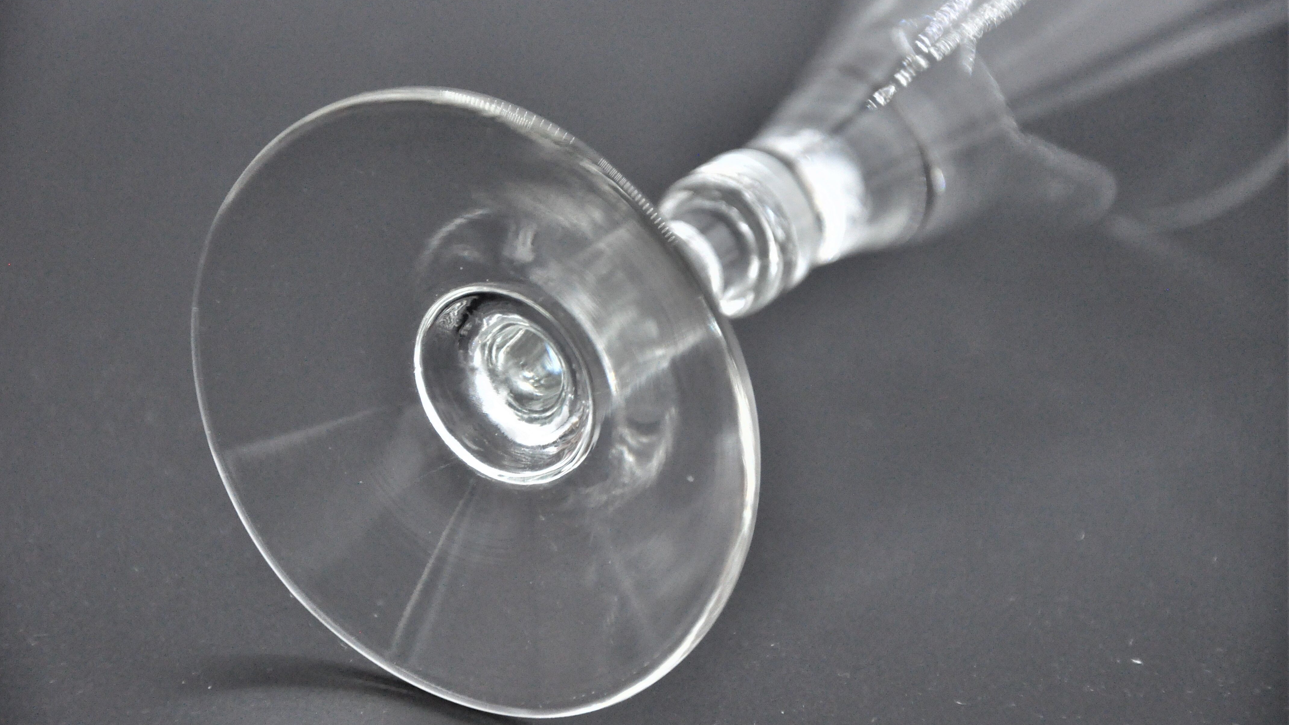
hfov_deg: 13.0
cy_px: 354
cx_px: 642
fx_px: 5657
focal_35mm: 166
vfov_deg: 7.3
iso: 3200
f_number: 5.6
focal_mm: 105
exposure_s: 1/1600
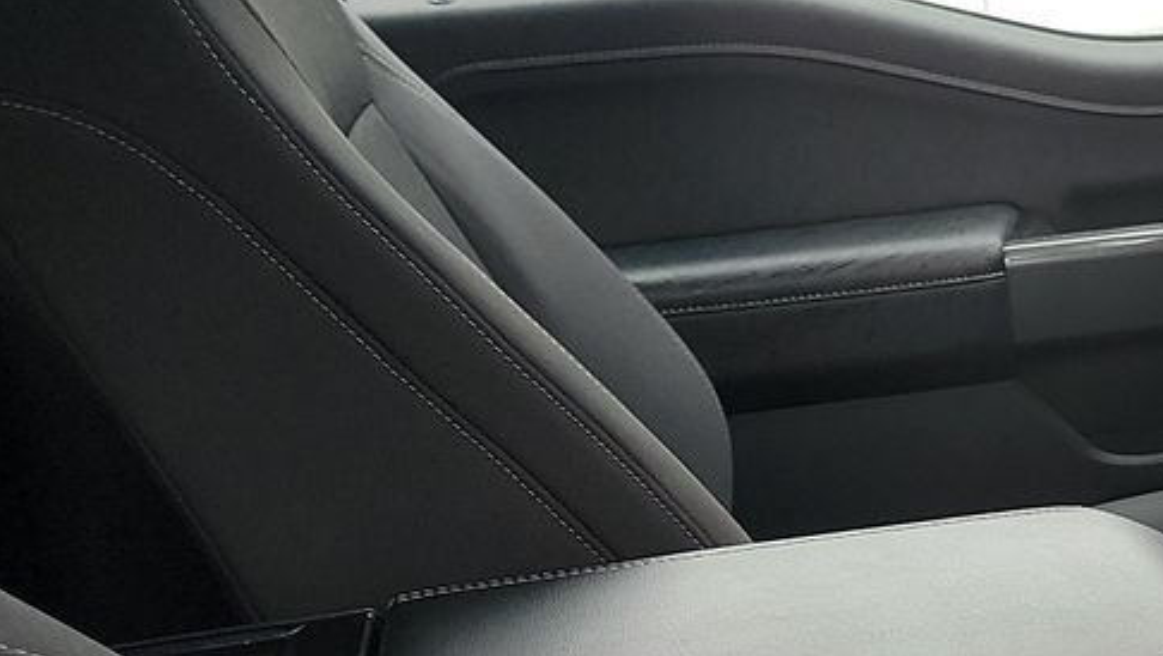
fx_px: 2654
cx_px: 1101
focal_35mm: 86
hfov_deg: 23.9
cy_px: 431
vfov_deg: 14.1
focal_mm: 6.7
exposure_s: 1/59
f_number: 1.8
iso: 123
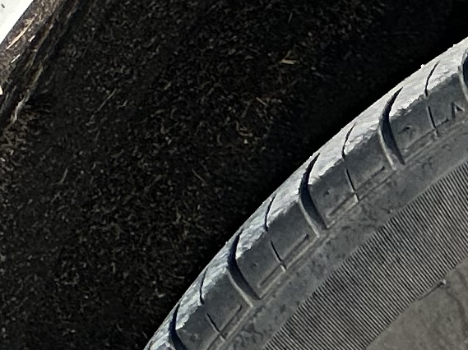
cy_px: 942
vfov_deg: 2.7
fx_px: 7377
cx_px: 1121
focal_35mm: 546
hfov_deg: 3.6
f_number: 2.8
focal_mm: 9
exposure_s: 1/367
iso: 32
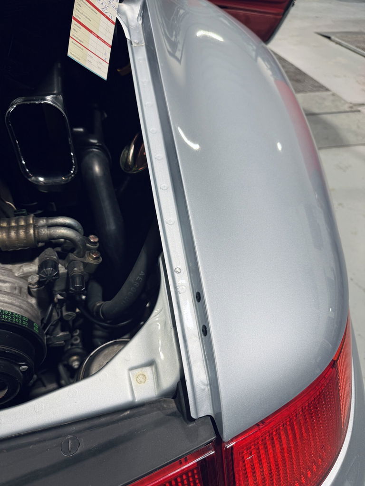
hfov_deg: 56.8
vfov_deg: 71.6
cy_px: 243
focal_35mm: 24
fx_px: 337
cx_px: 182
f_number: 1.78
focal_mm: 6.76
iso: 100
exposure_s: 1/100
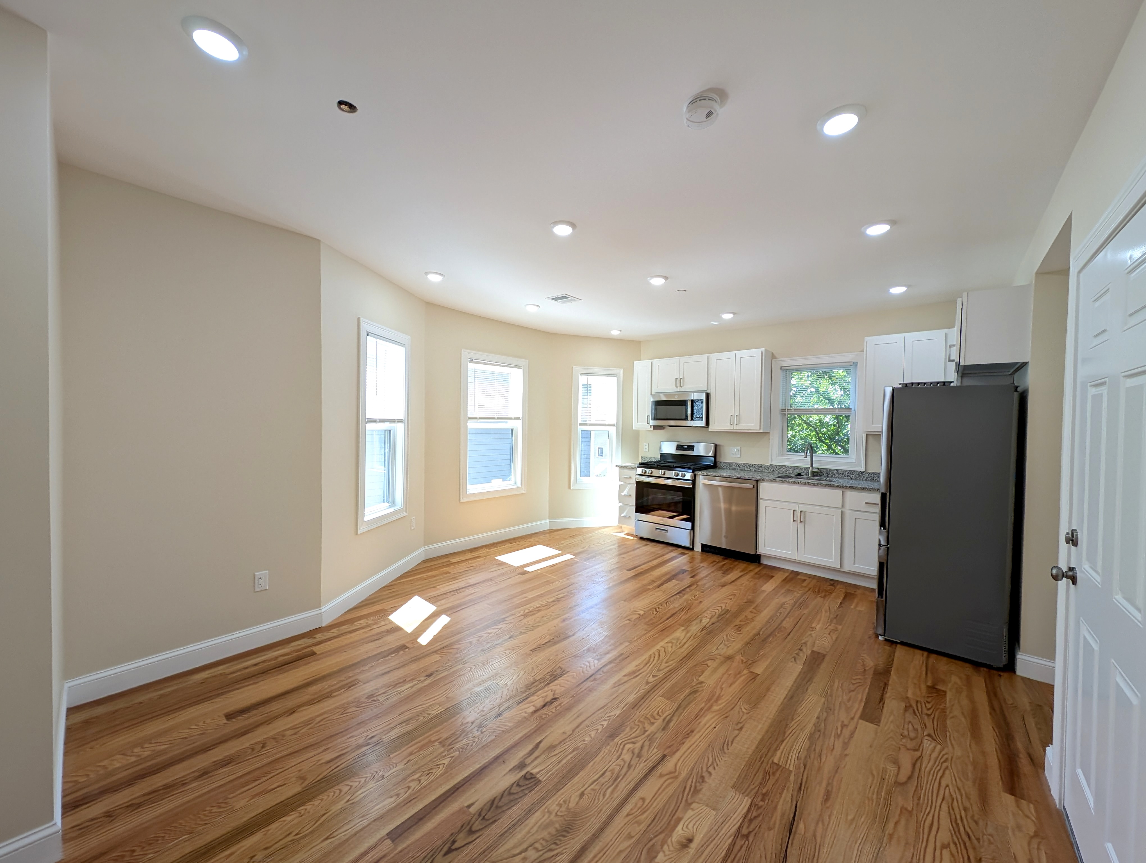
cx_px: 573
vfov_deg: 94.6
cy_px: 432
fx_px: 398
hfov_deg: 110.5
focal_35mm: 12
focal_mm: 2.23
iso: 86
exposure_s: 1/120
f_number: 1.95
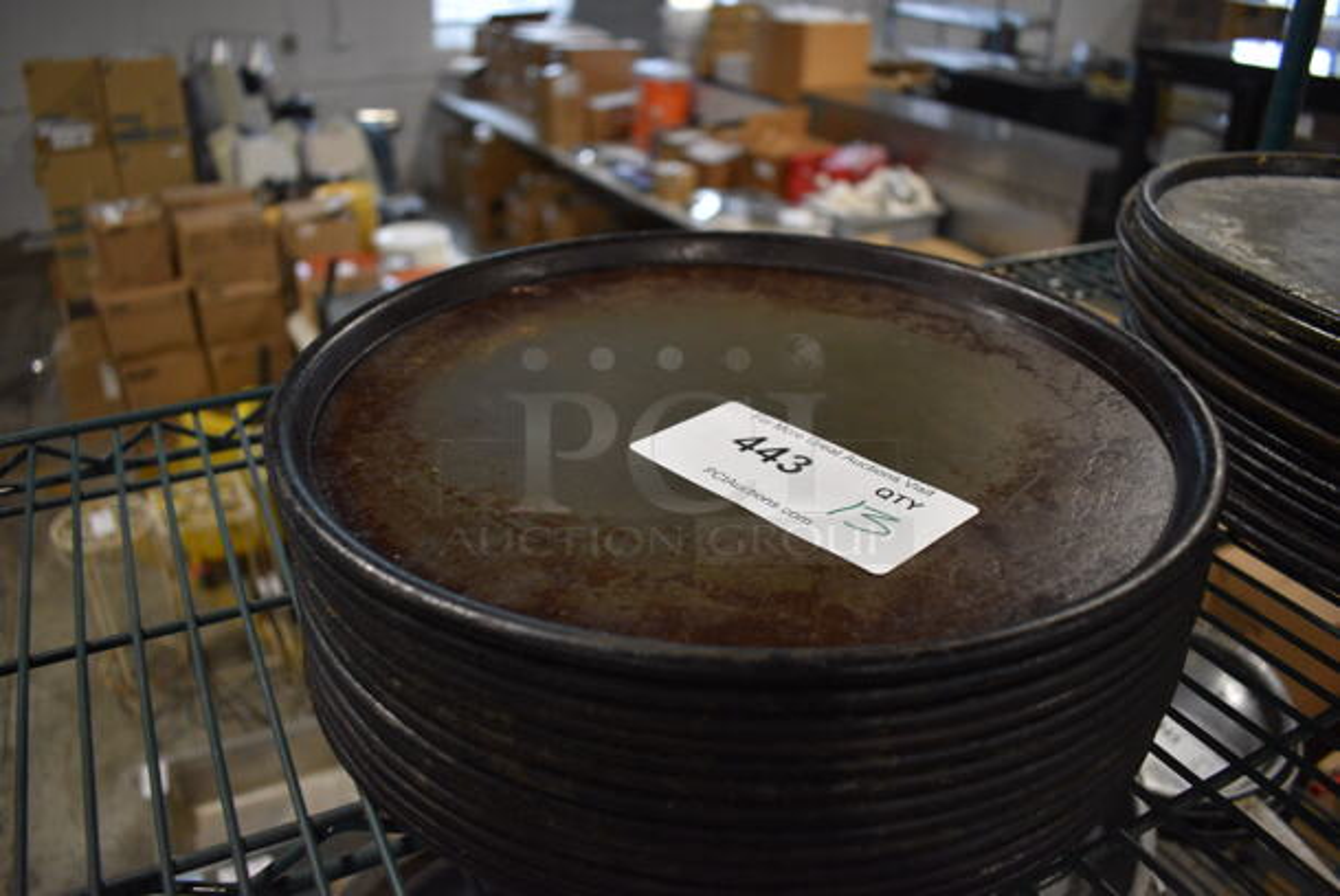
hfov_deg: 67.3
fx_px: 1006
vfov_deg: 48.0
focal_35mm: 27
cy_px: 448
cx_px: 670
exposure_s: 1/125
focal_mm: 18
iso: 800
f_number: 3.5
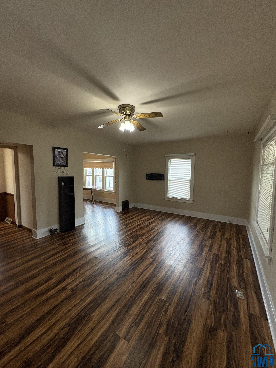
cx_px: 138
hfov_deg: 85.7
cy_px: 184
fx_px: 149
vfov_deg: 102.1
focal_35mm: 14
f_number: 2.2
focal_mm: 2.22
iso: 320
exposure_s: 1/120
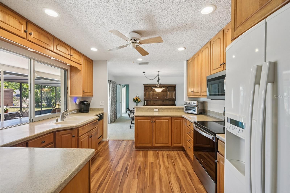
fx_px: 121
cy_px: 96
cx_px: 145
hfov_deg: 100.4
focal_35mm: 15
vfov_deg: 77.3
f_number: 8
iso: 400
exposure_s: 1/20
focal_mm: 15
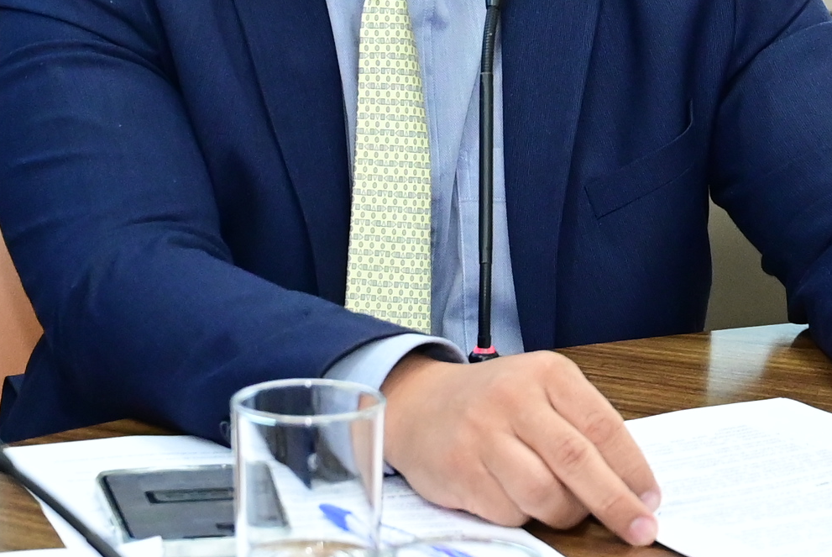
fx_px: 4604
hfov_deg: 10.2
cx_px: 956
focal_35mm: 199
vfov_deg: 6.9
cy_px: -36
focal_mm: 45
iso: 3200
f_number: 4
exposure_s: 1/200
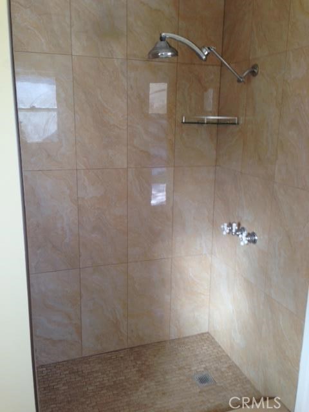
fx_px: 393
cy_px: 206
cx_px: 154
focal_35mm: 33
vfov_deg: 55.4
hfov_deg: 42.9
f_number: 2.4
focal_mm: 4.12
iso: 50
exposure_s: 1/30
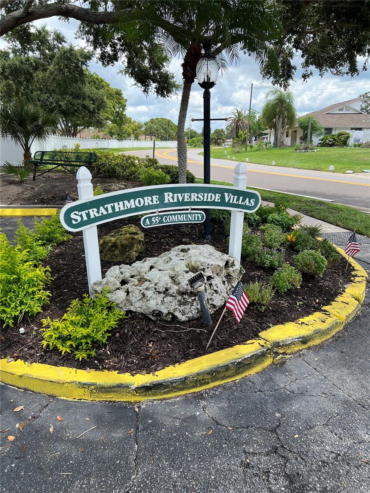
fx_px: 371
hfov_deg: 53.1
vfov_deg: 67.3
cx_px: 185
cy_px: 246
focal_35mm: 26
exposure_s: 1/2083
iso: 50
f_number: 1.5
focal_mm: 5.7
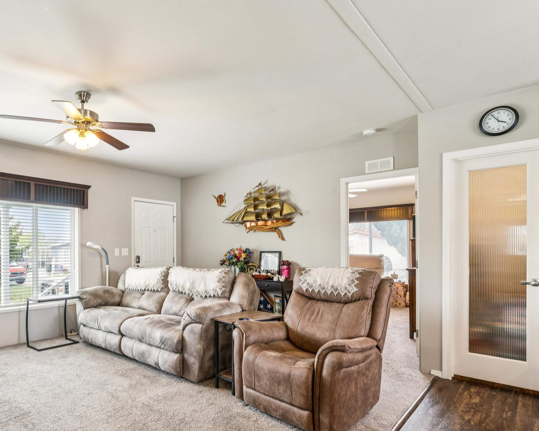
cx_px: 167
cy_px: 250
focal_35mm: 22
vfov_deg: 62.8
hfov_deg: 72.1
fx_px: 351
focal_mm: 16
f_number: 13
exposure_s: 1/6
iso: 400
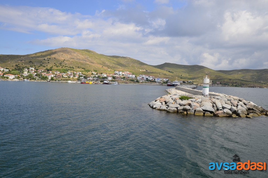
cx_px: 134
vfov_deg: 43.4
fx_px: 223
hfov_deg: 62.0
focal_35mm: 30
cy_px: 89
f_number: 11
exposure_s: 1/350
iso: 200
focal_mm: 20
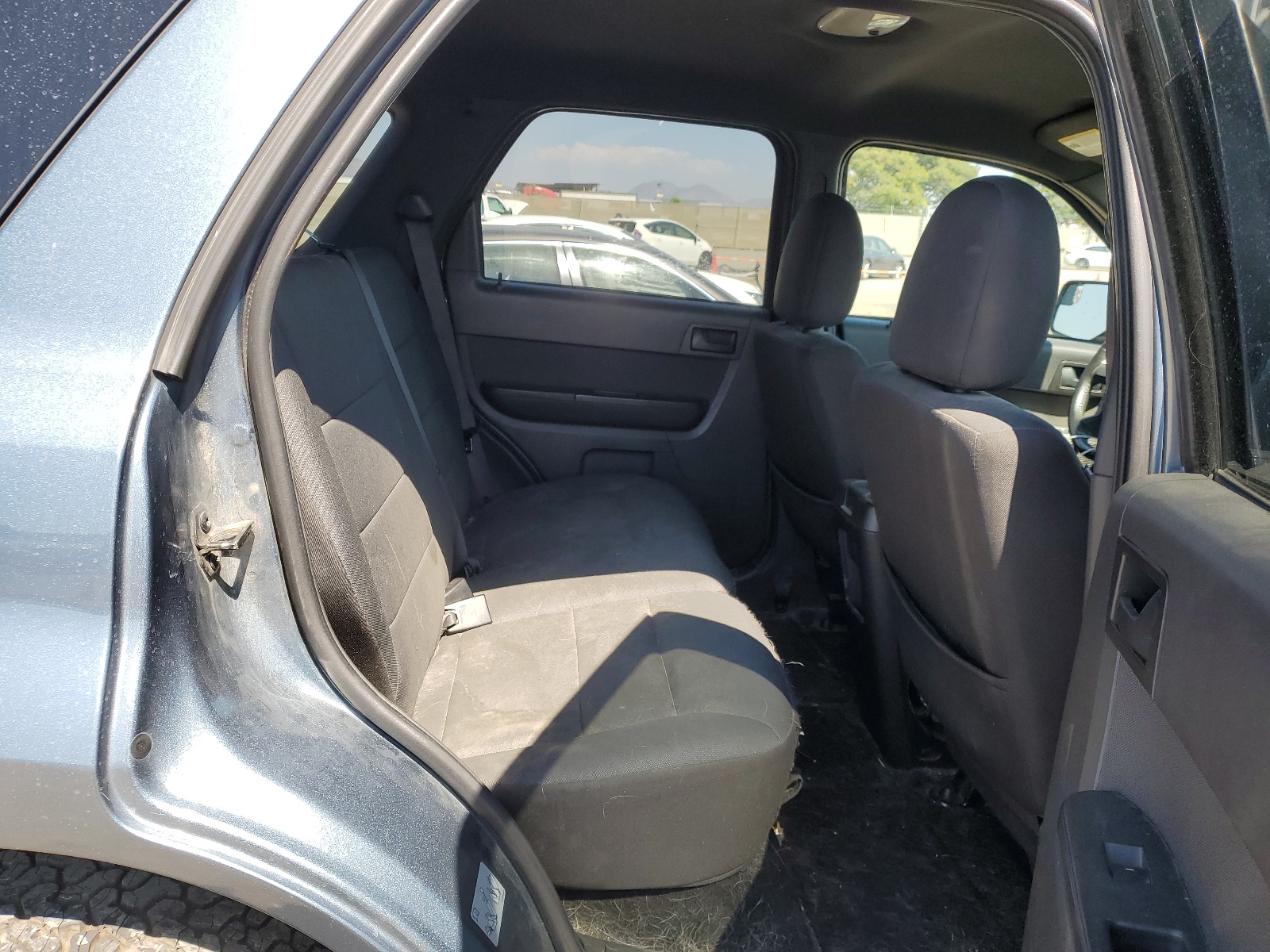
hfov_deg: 67.3
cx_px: 635
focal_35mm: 26
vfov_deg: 53.1
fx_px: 954
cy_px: 476
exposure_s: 1/625
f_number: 1.5
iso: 50
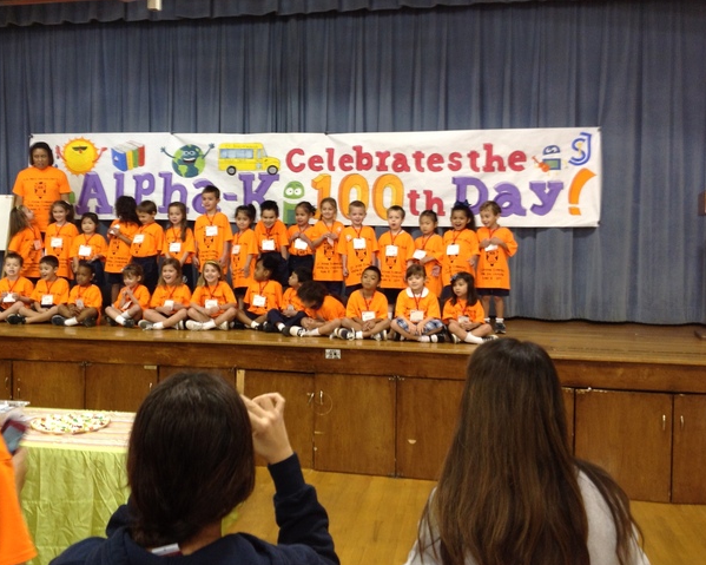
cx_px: 296
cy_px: 254
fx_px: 857
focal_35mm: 41
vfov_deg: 36.4
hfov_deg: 44.6
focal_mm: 4.28
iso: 80
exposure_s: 1/15
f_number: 2.4
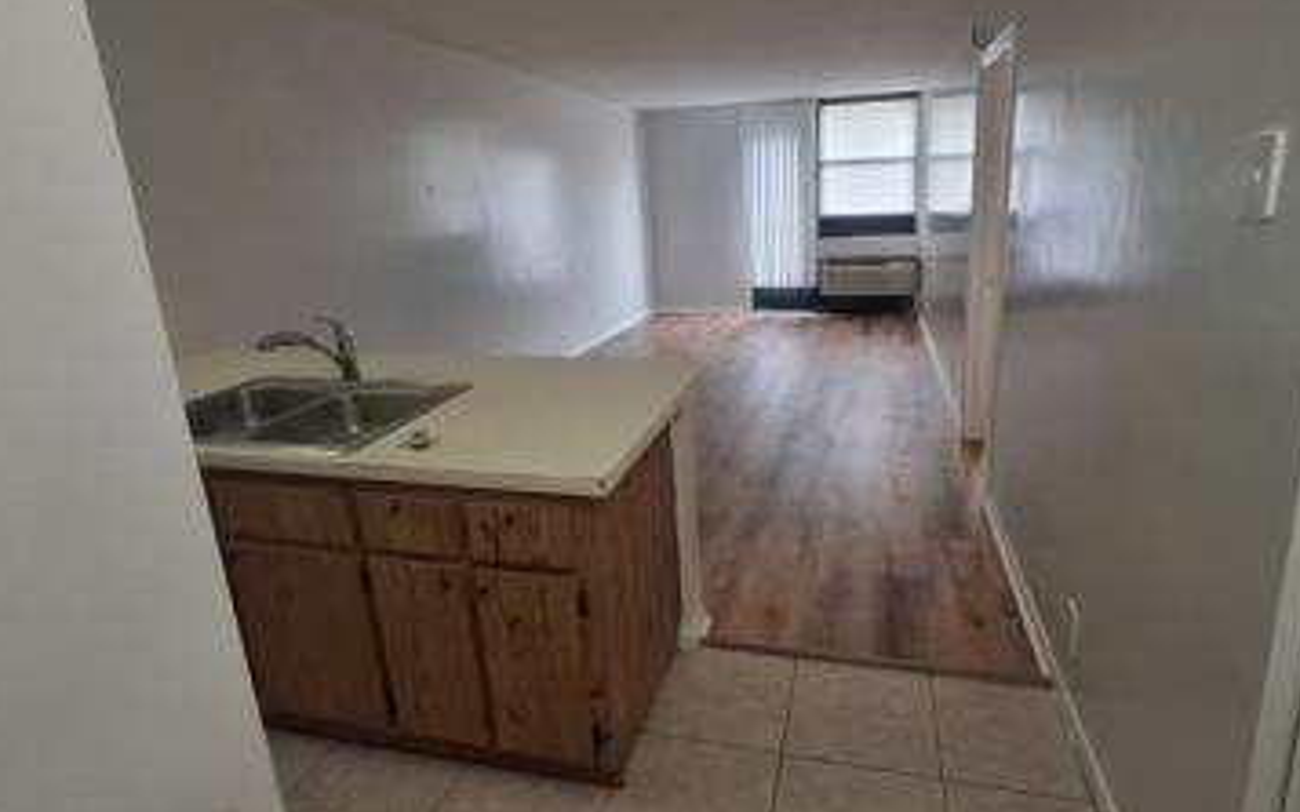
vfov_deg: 62.0
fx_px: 673
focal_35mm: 19
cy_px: 353
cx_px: 706
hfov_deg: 87.8
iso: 125
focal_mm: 1.64
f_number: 2.2
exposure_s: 1/40
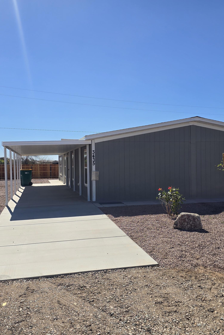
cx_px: 111
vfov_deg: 58.7
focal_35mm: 32
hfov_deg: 41.1
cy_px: 168
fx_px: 299
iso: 12
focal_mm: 6.3
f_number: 1.7
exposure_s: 1/1157
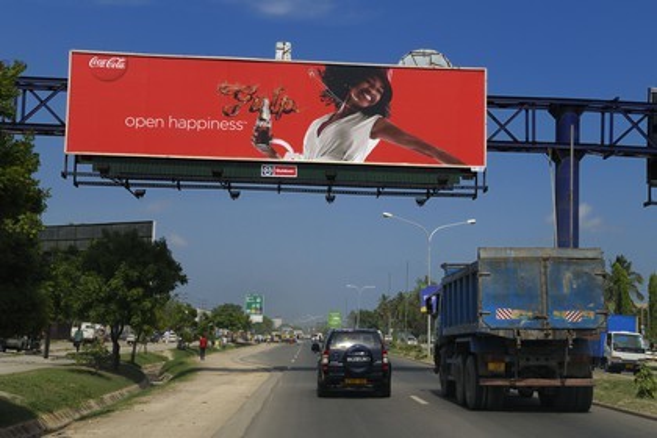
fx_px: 912
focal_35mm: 50
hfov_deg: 39.6
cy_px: 219
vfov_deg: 27.0
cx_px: 328
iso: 400
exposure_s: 1/500
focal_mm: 50
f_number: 14
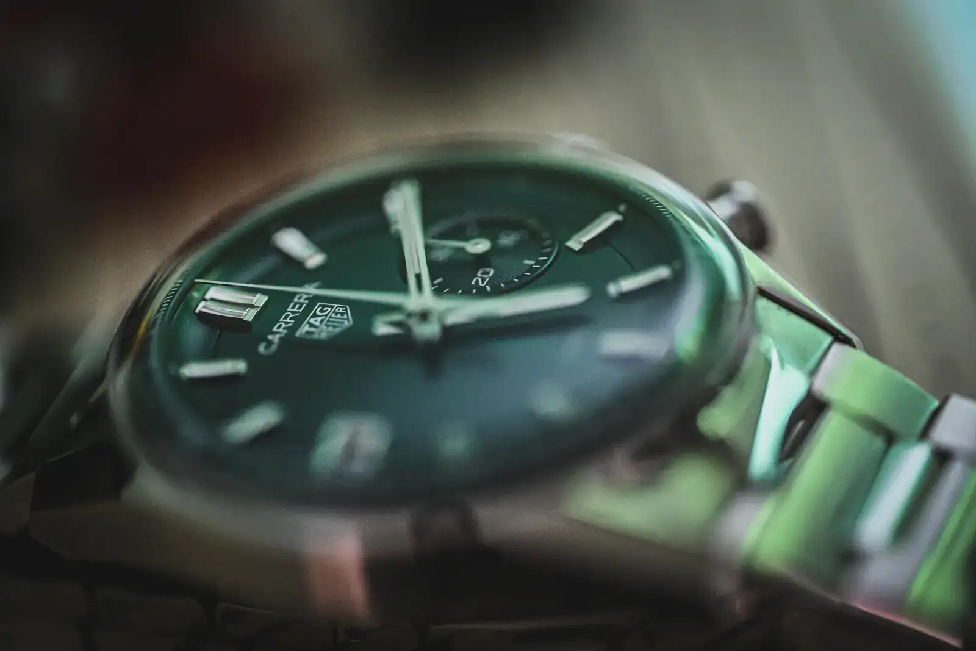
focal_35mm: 105
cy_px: 326
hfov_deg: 19.5
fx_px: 2847
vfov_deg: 13.0
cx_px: 488
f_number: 3.8
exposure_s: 1/320
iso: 6400
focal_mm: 105
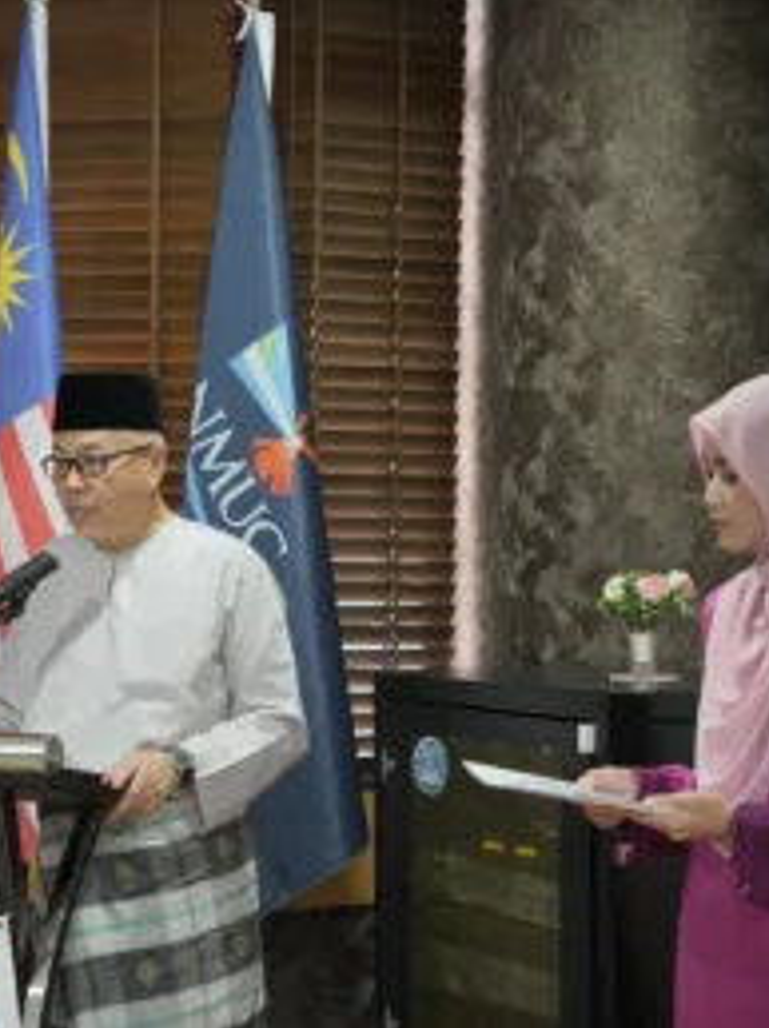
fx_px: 3026
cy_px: 514
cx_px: 98
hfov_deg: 14.4
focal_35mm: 102
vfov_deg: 19.3
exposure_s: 1/80
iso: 640
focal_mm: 70
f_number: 2.8
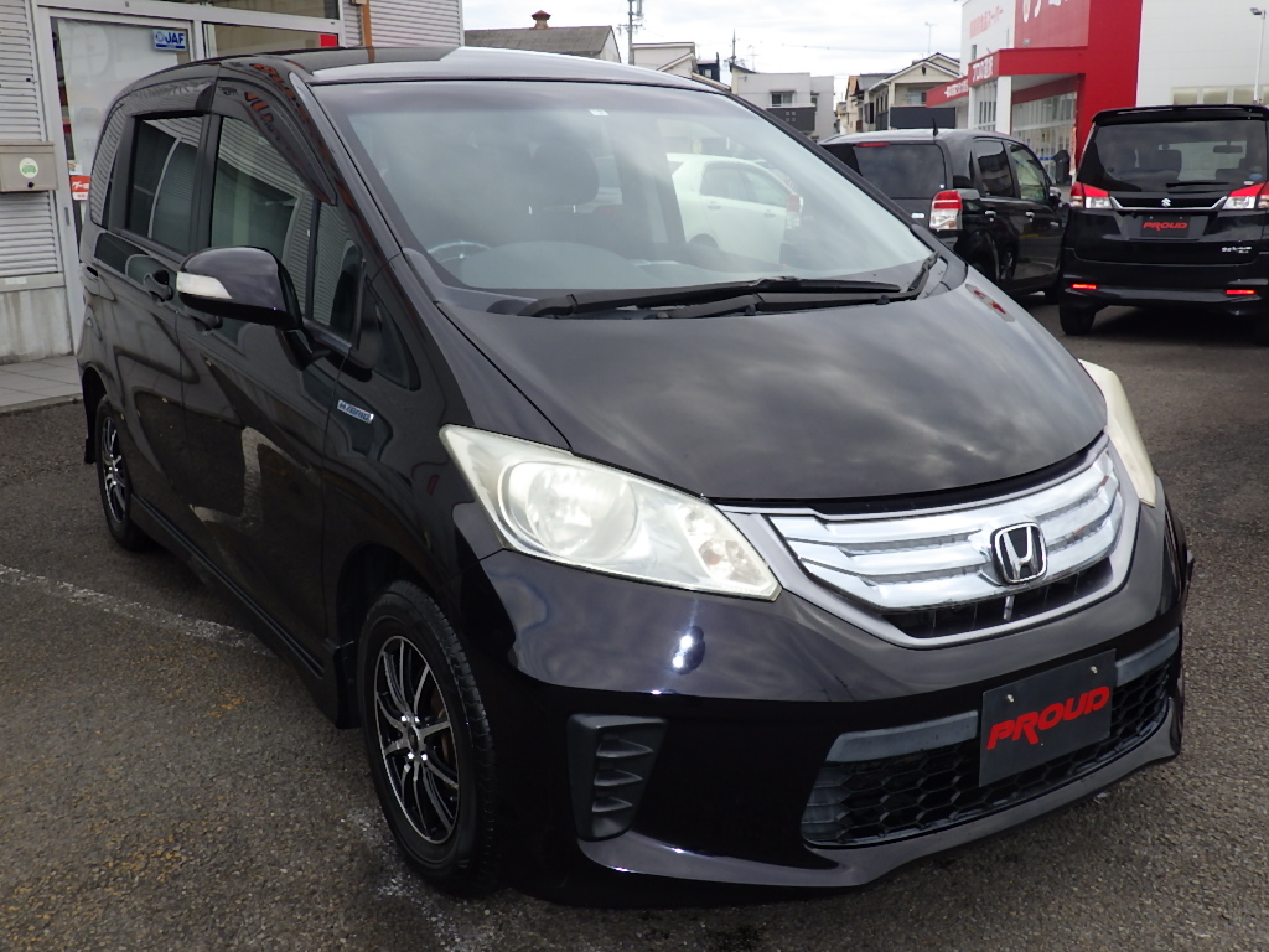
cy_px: 476
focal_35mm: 34
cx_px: 634
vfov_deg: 41.8
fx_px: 1246
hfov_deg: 54.0
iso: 125
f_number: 4.6
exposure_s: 1/160
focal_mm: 6.1
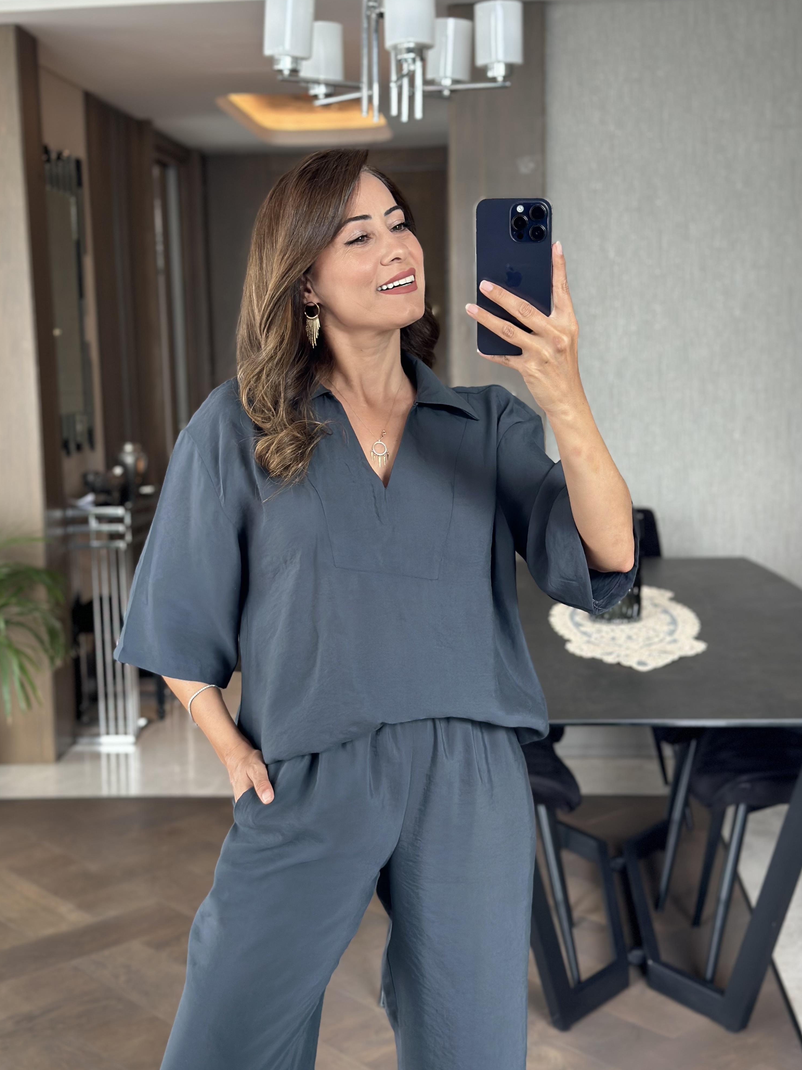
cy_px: 539
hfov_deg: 29.7
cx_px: 394
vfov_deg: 38.9
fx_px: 1514
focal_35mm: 49
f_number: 1.78
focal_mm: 6.86
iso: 125
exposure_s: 1/76
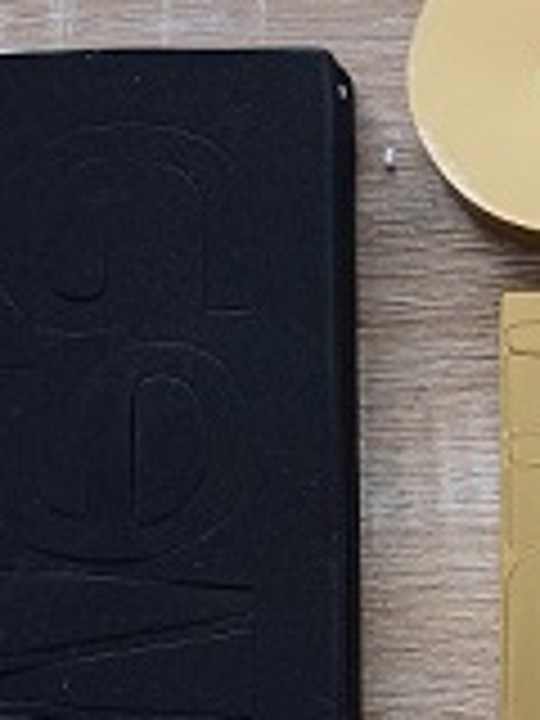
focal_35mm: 83
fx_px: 1726
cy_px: 477
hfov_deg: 16.8
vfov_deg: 23.5
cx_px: 698
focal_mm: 4.65
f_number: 1.8
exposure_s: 1/60
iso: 64
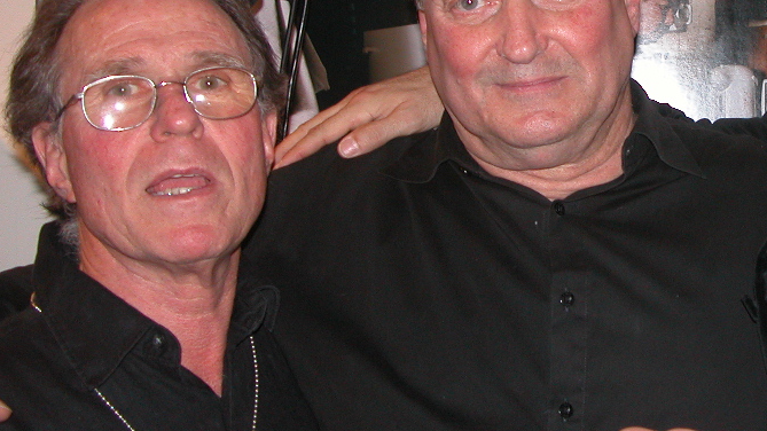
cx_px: 658
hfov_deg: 28.1
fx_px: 1484
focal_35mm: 73
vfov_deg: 16.4
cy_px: 69
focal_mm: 9.2
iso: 200
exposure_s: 1/60
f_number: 2.8
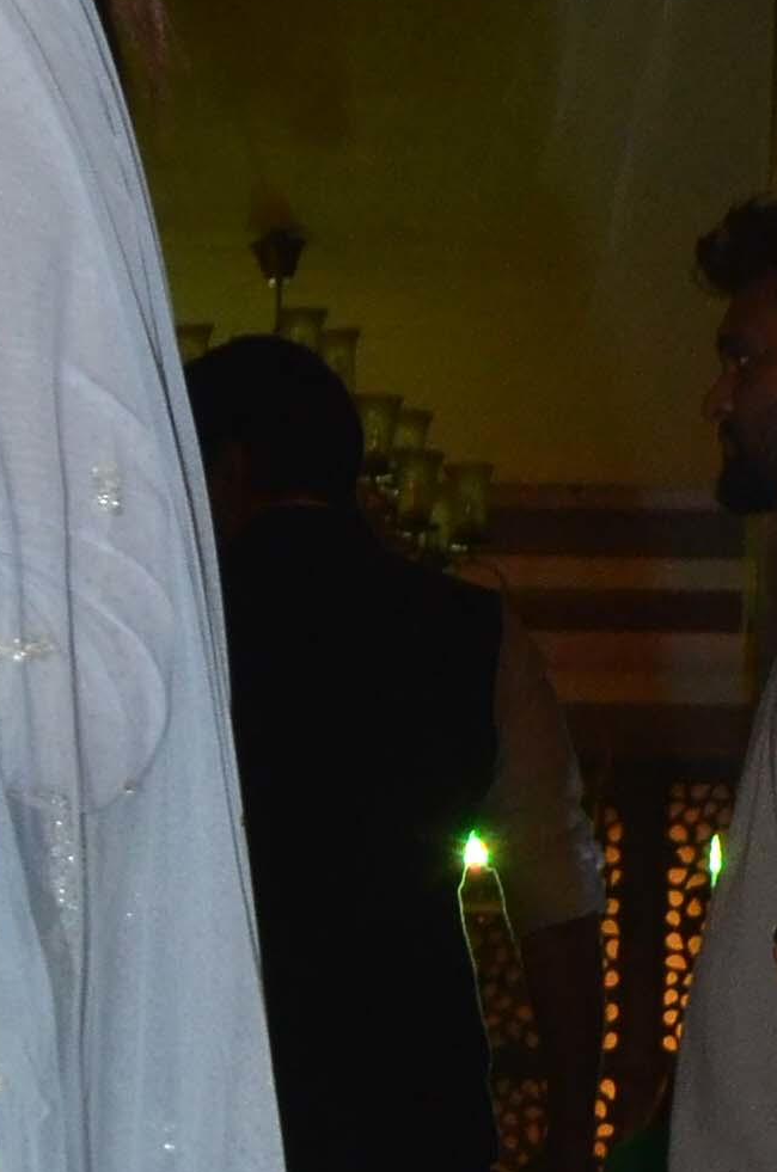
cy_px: 1512
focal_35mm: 211
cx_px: -323
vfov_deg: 9.6
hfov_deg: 6.4
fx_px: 6860
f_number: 5.6
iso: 1000
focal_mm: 28
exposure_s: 1/200
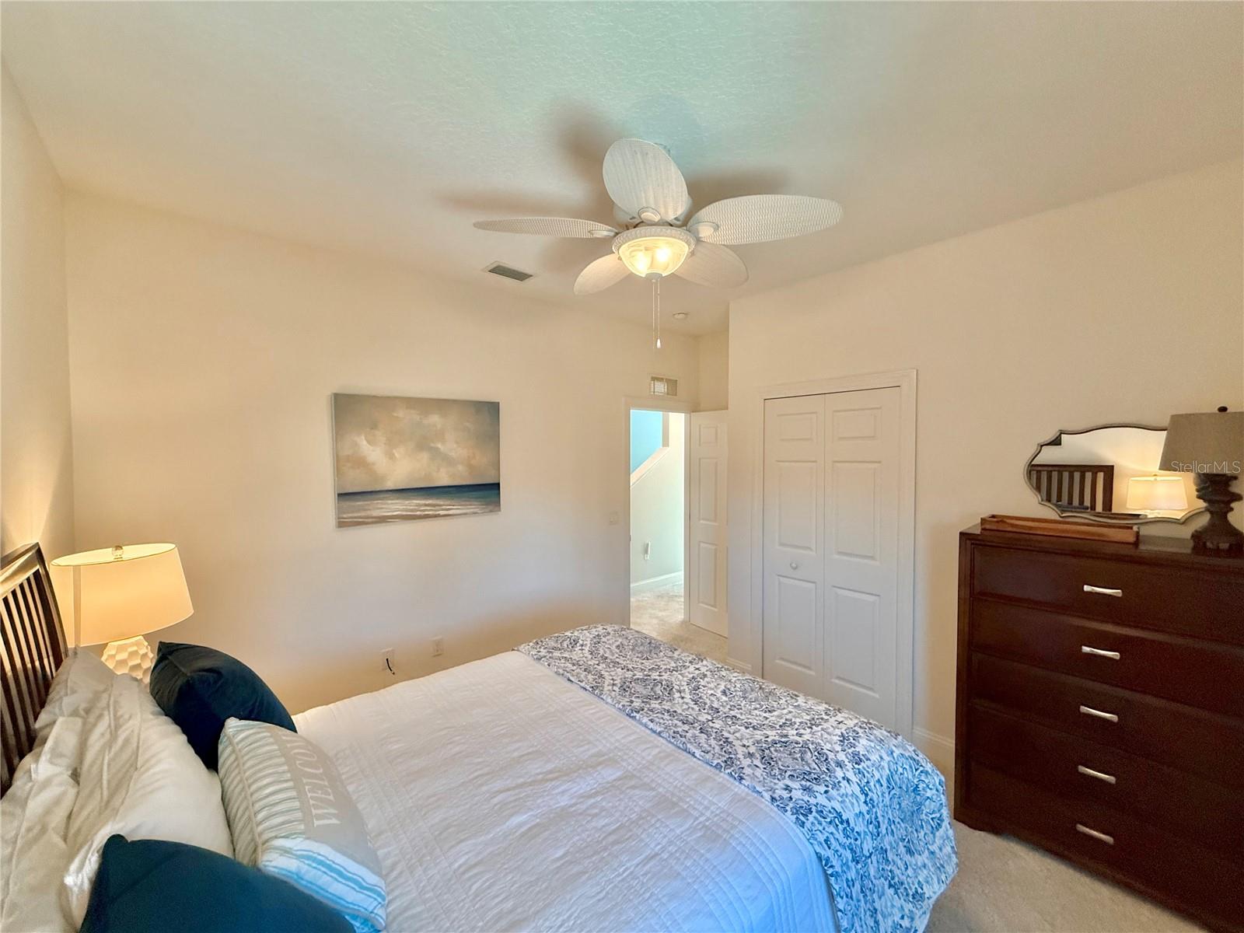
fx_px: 503
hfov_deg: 102.1
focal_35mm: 14
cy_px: 466
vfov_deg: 85.7
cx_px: 622
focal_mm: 2.22
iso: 320
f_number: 2.2
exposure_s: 1/120
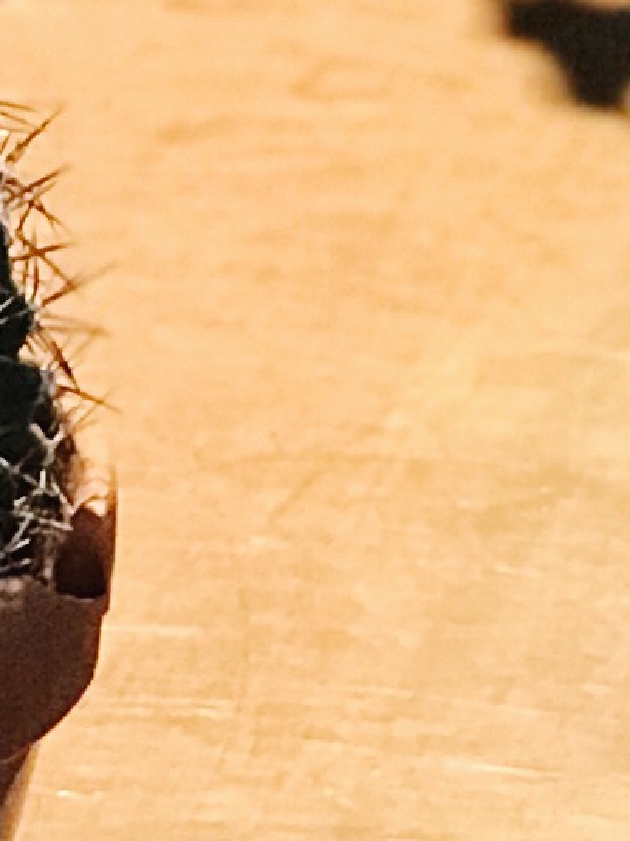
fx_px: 10269
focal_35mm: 423
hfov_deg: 3.5
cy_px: -1526
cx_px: -786
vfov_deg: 4.5
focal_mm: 6.6
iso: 200
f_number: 2.8
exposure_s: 1/50
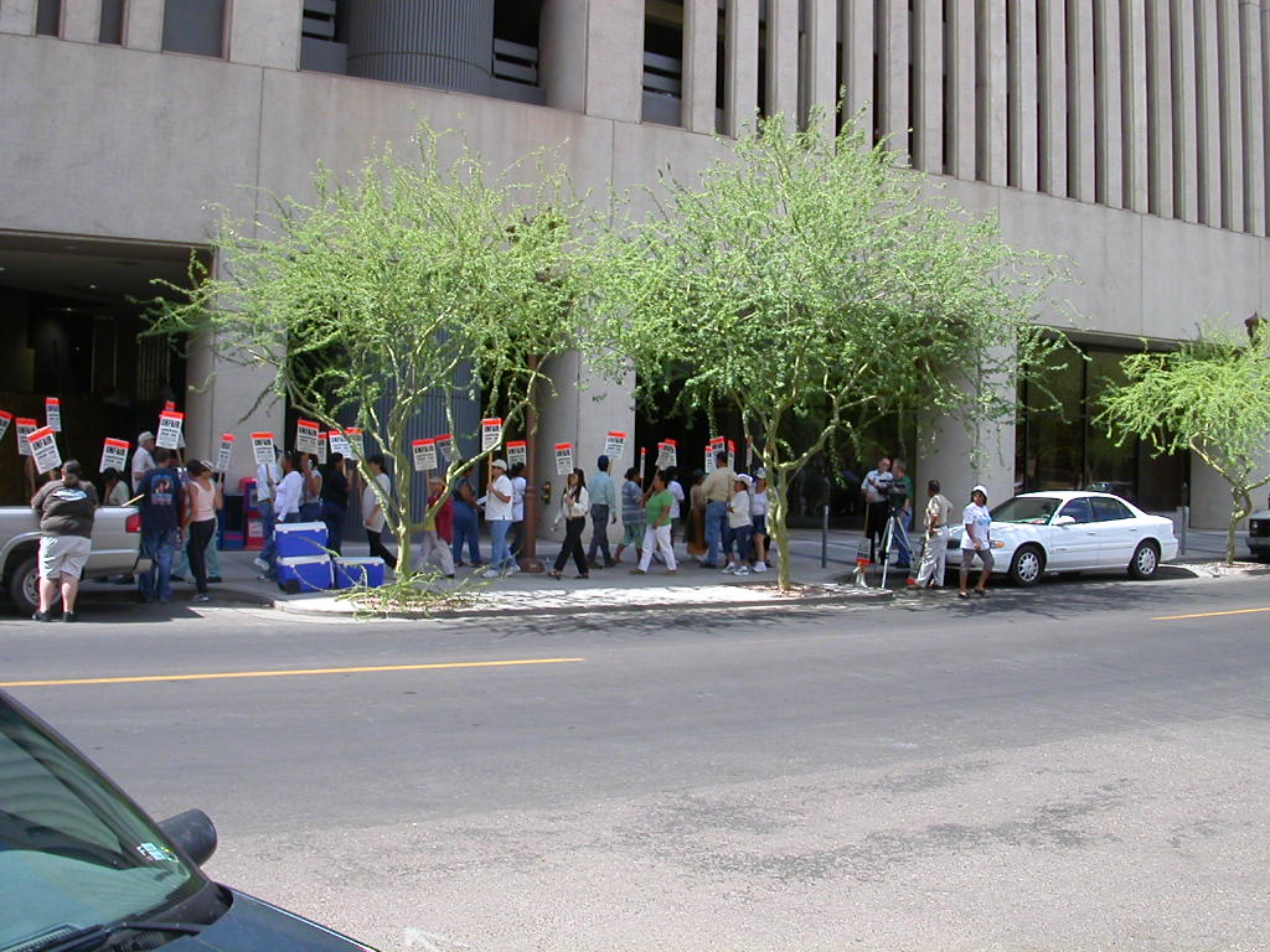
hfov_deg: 50.1
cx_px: 635
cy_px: 476
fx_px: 1357
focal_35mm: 37
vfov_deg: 38.7
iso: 100
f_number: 4.5
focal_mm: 5.6
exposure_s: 1/293
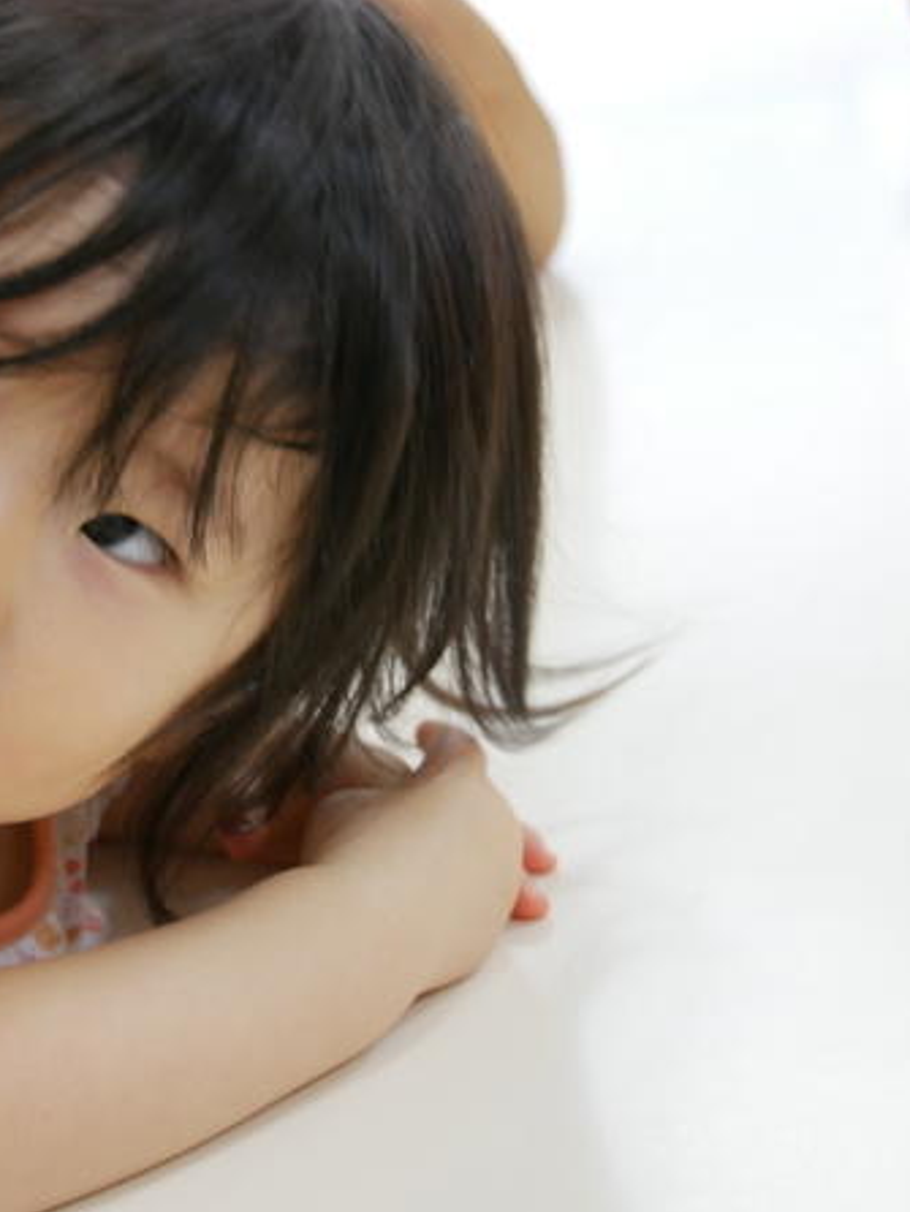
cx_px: 132
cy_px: 606
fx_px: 3012
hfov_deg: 17.0
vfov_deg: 22.7
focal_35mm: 86
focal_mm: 32
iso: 1000
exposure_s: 1/80
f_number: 4.4
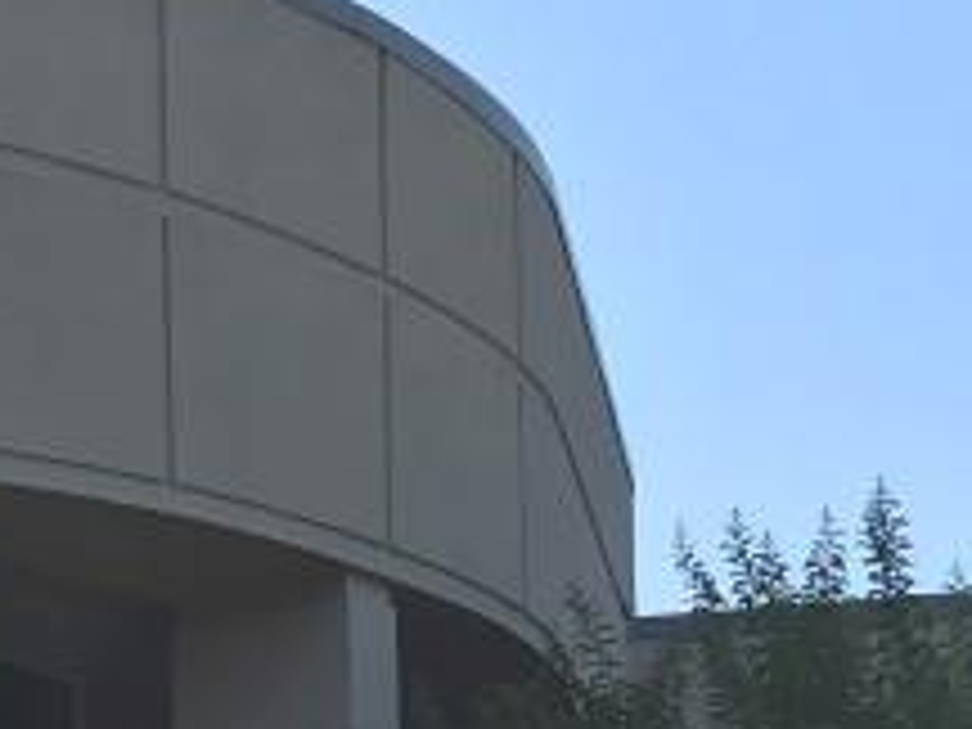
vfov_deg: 10.7
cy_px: 1116
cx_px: -202
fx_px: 3735
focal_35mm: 133
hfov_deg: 14.4
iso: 20
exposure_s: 1/1212
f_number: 1.8
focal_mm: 3.99
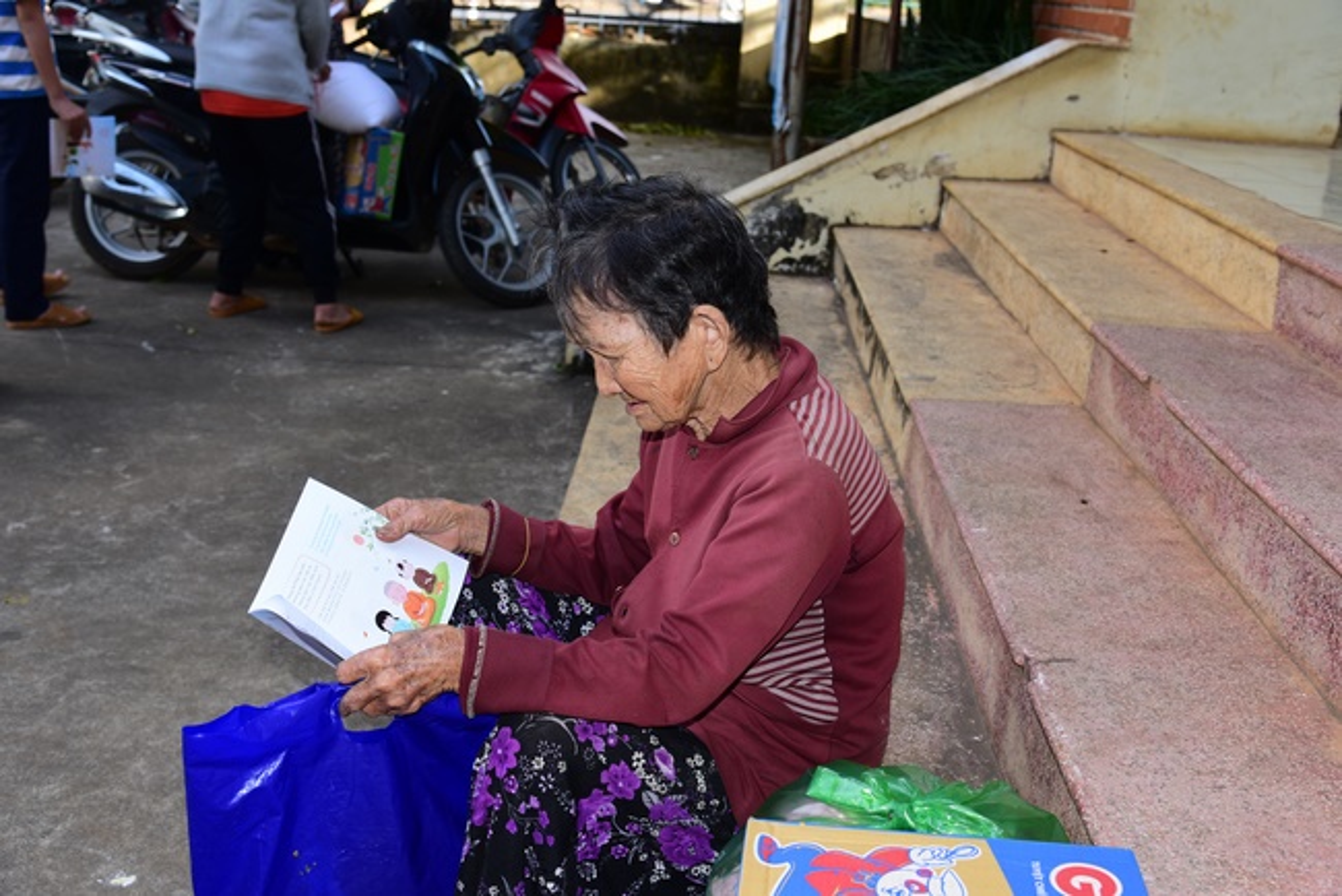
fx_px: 1417
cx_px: 671
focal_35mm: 38
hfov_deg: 50.7
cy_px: 448
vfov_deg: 35.1
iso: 200
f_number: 5.6
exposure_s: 1/100
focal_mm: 38
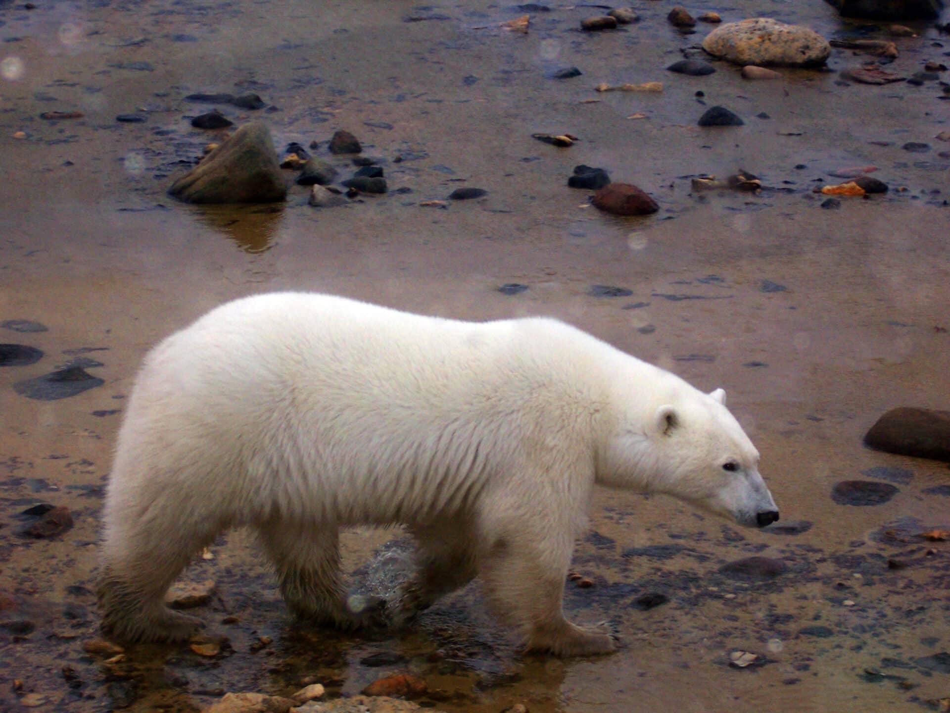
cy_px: 356
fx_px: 3623
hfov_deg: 14.9
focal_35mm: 132
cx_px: 475
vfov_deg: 11.2
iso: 140
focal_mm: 22
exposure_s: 1/125
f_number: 4.8
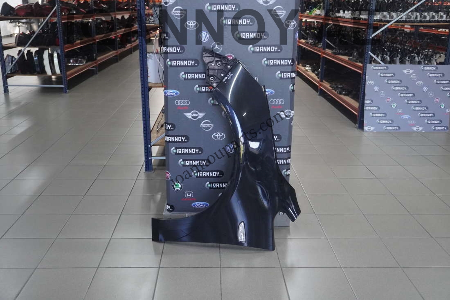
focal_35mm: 36
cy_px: 150
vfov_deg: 36.9
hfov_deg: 53.1
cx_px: 225
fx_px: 450
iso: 3200
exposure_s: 1/160
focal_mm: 24
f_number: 4.5
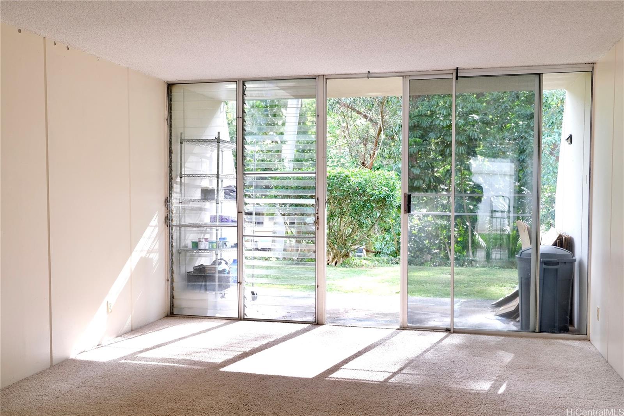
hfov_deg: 58.7
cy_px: 208
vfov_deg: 41.1
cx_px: 312
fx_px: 555
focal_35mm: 32
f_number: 3.2
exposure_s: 1/125
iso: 320
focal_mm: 21.4
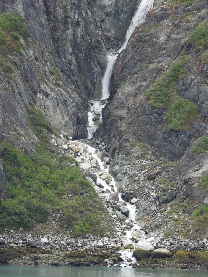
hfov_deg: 2.7
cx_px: 104
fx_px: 4406
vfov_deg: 3.6
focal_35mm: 550
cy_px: 138
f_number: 5
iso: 200
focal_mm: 98.1
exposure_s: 1/250
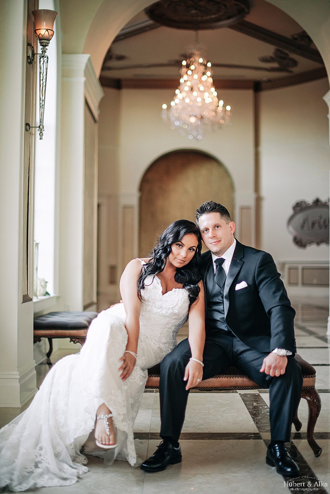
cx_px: 165
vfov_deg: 39.6
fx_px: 687
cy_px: 247
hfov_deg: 27.0
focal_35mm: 50
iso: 800
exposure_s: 1/400
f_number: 1.4
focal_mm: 50
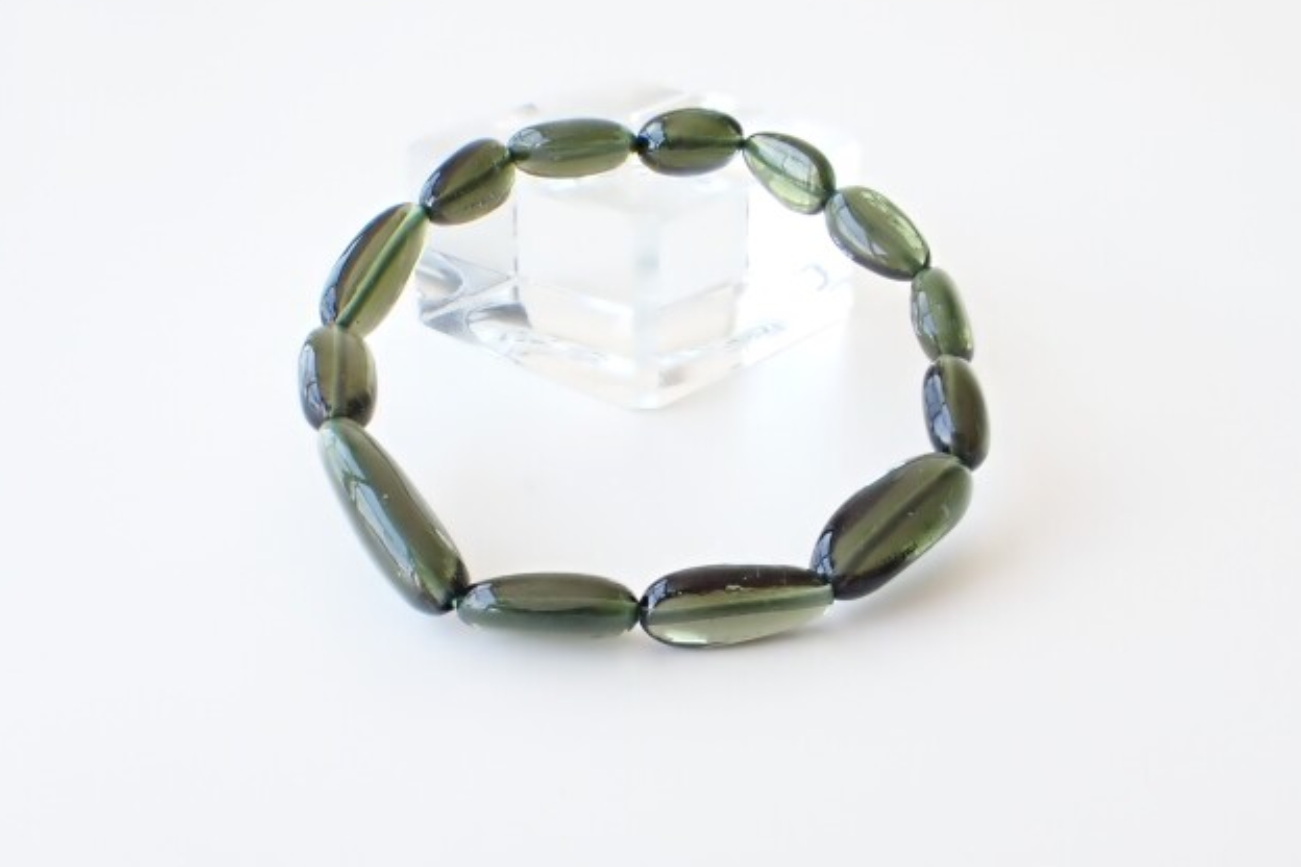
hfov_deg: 58.7
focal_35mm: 32
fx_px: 1156
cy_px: 436
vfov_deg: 41.1
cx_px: 657
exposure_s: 1/125
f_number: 3.2
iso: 160
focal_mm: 5.4
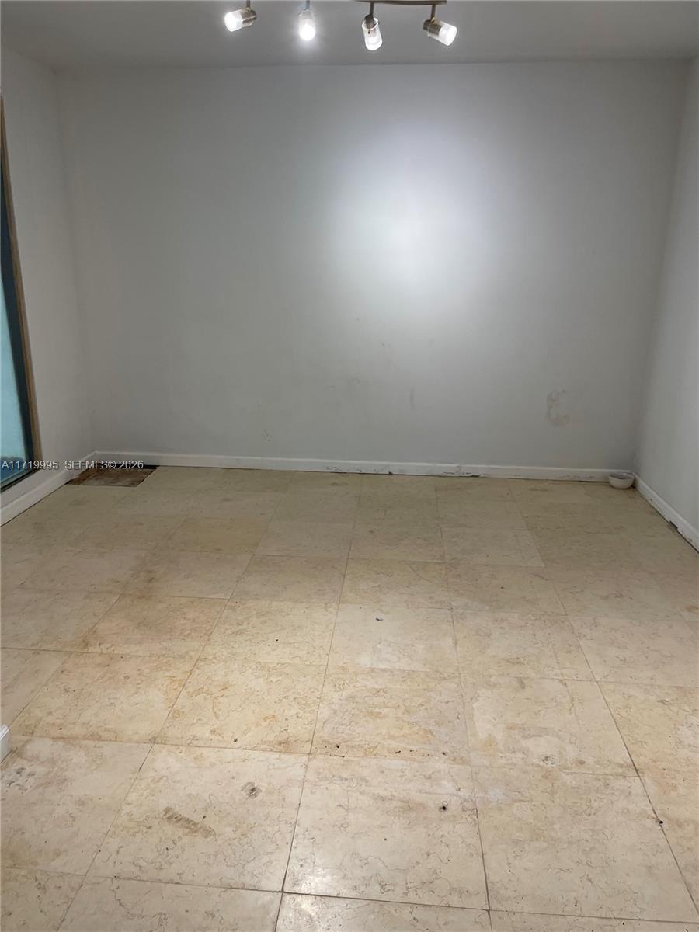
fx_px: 673
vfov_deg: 69.4
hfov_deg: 54.9
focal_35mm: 25
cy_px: 466
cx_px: 350
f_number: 1.6
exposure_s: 1/120
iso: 100
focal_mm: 5.1
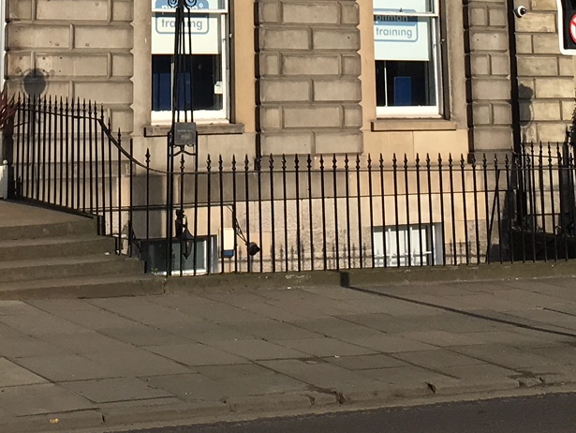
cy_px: -263
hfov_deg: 20.4
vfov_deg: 14.3
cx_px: 131
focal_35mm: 95
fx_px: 1582
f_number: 2.2
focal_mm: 4.15
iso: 25
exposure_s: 1/2079
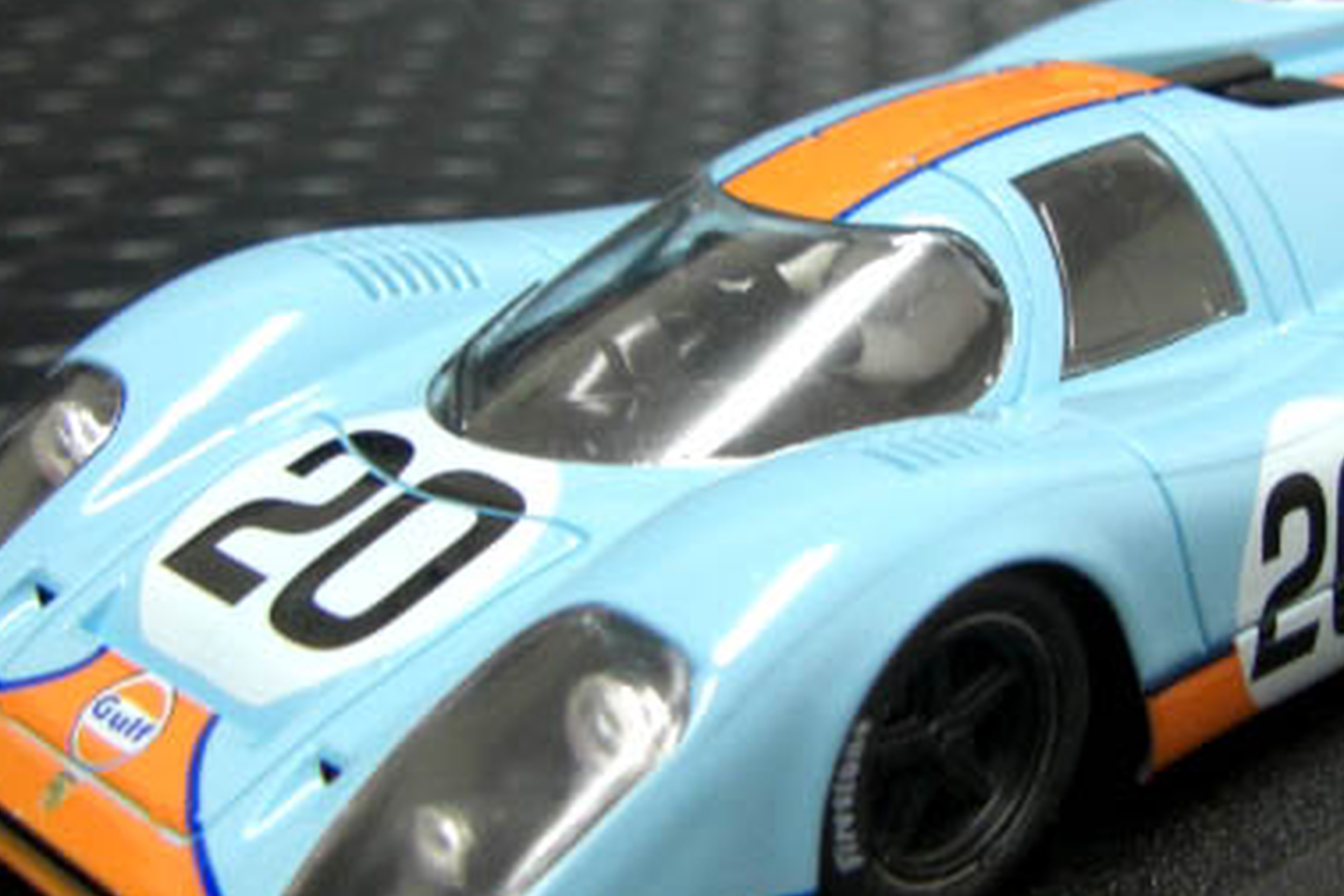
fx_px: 2501
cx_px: 860
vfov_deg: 20.3
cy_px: 430
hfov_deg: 29.9
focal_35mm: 67
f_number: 3.4
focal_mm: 6.3
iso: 200
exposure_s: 1/25
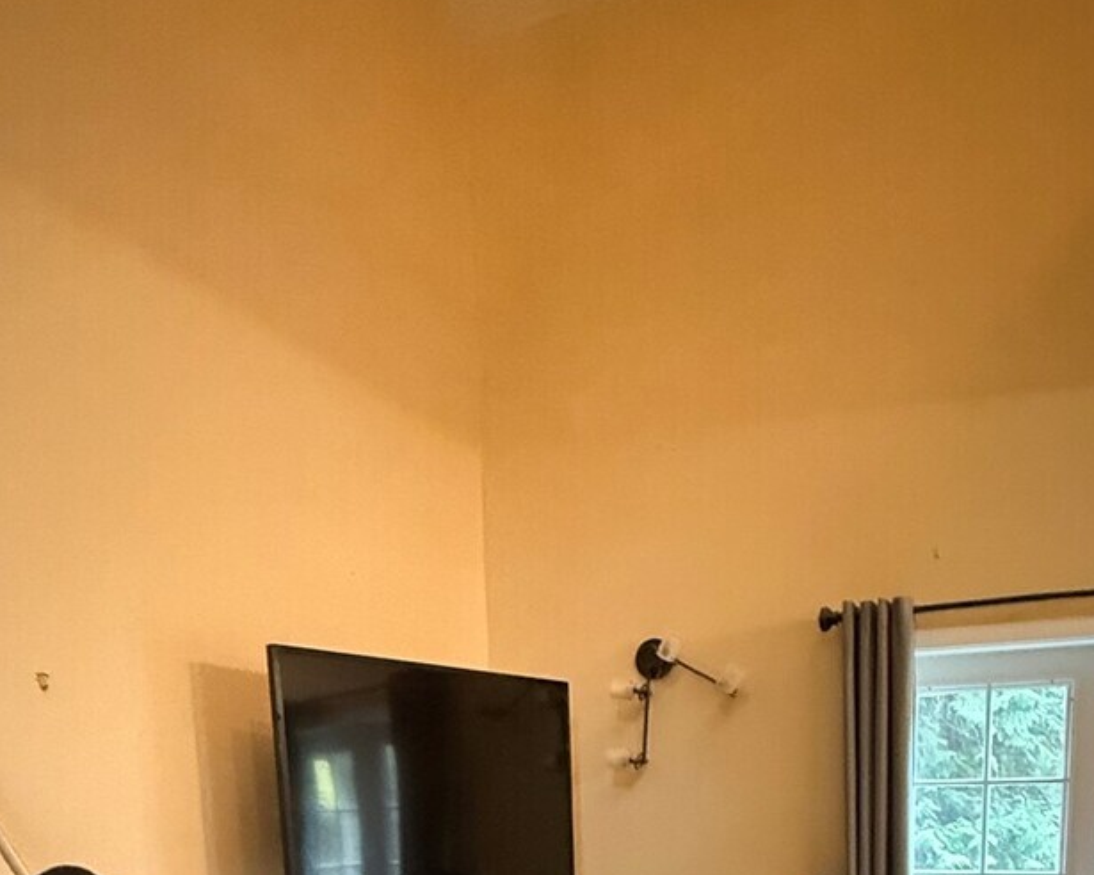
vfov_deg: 38.3
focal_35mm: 32
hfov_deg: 55.6
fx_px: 1036
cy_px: 955
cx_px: 576
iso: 1250
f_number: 2.2
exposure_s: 1/40
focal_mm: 2.22
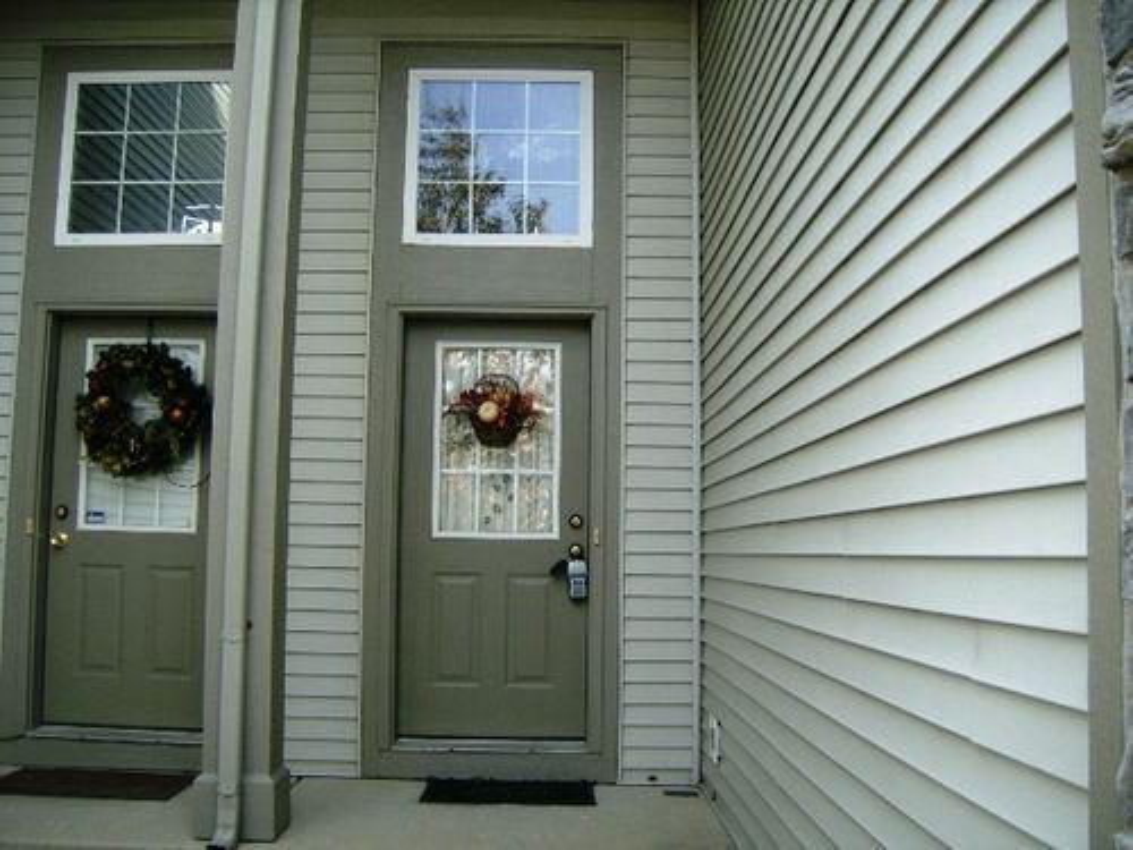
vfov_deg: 39.7
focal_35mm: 36
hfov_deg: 51.4
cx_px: 566
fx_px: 1178
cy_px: 425
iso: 100
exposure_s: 1/214
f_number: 2.8
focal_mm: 6
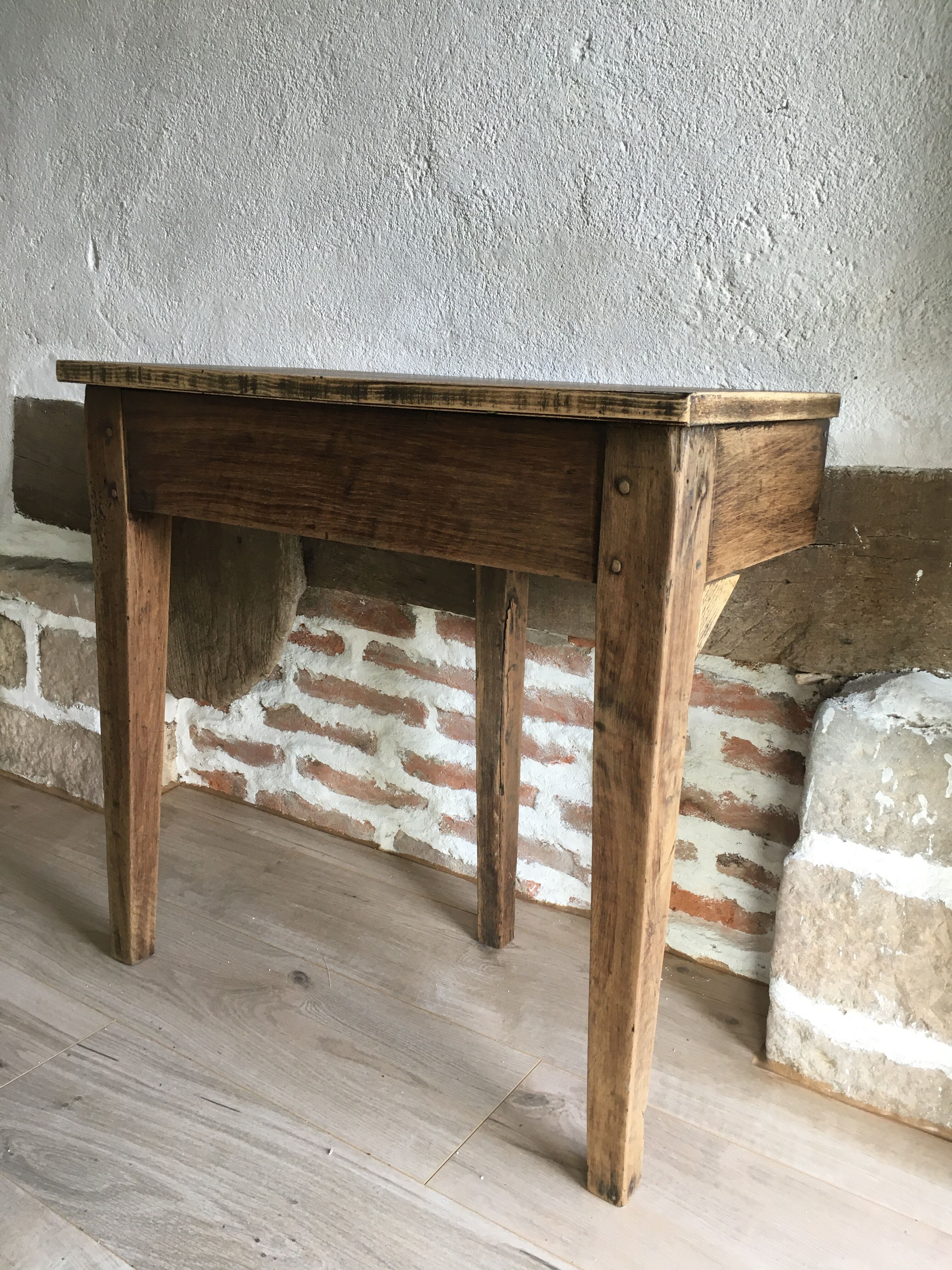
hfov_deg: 48.2
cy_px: 635
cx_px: 476
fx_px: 1063
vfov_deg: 61.7
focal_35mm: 29
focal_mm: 4.15
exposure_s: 1/33
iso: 40
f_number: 2.2
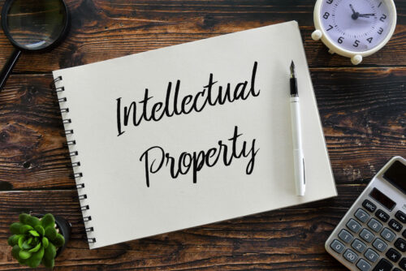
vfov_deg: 32.7
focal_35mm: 41
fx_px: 463
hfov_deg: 47.4
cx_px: 203
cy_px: 136
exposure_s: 1/125
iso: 200
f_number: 5
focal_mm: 18.6
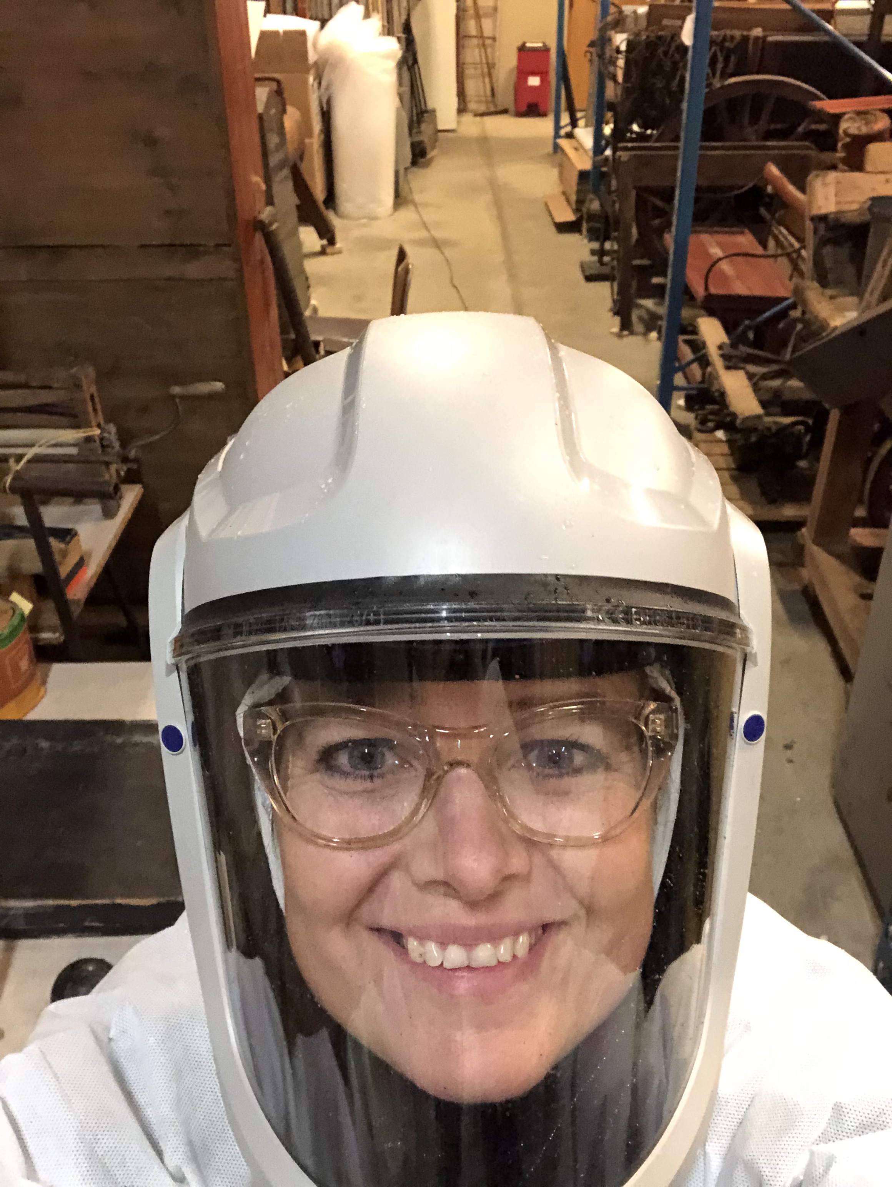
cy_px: 594
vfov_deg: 56.8
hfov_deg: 44.2
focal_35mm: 32
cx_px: 446
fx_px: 1098
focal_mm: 2.87
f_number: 2.2
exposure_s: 1/17
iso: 640
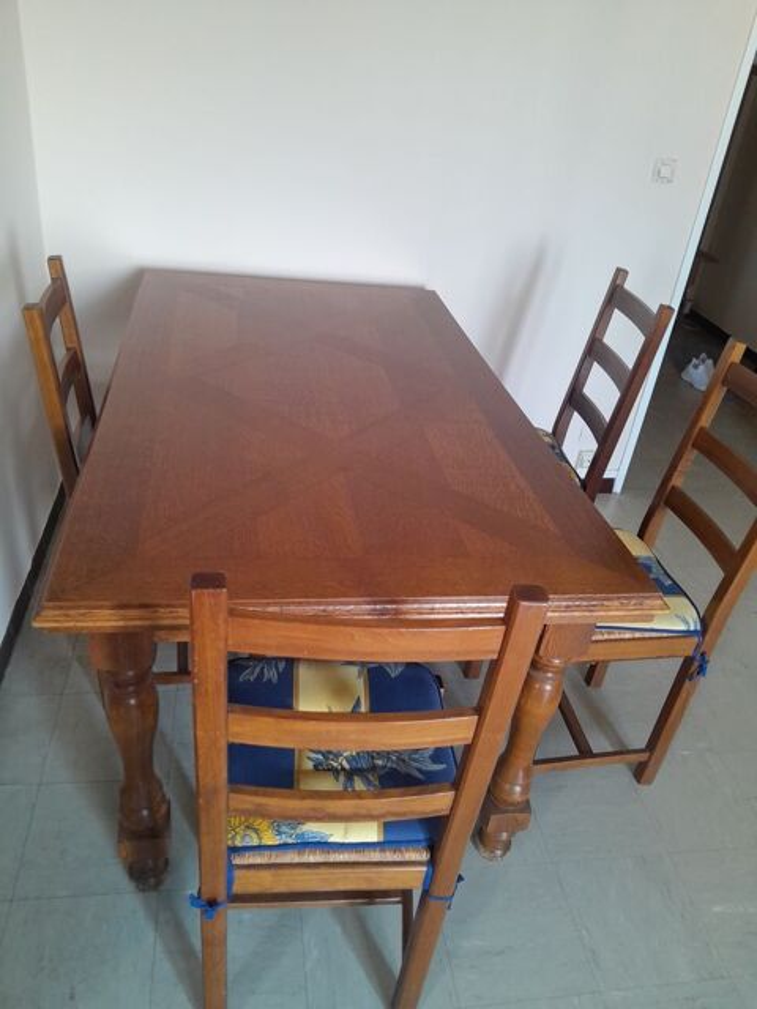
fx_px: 758
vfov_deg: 67.3
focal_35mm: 26
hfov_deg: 53.1
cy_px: 504
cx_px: 378
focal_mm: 3.98
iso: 250
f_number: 1.8
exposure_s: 1/50
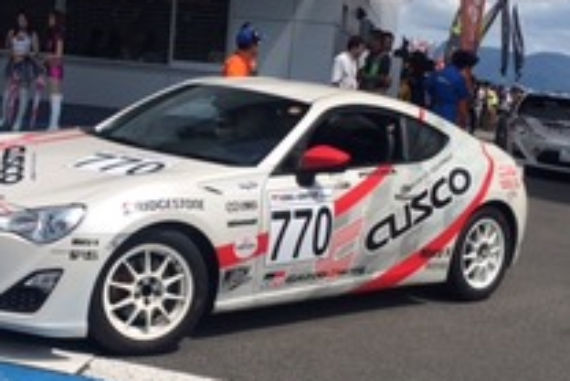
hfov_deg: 34.1
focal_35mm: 58
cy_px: 173
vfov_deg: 23.4
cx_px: 186
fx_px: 919
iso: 32
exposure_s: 1/3300
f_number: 2.2
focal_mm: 4.15
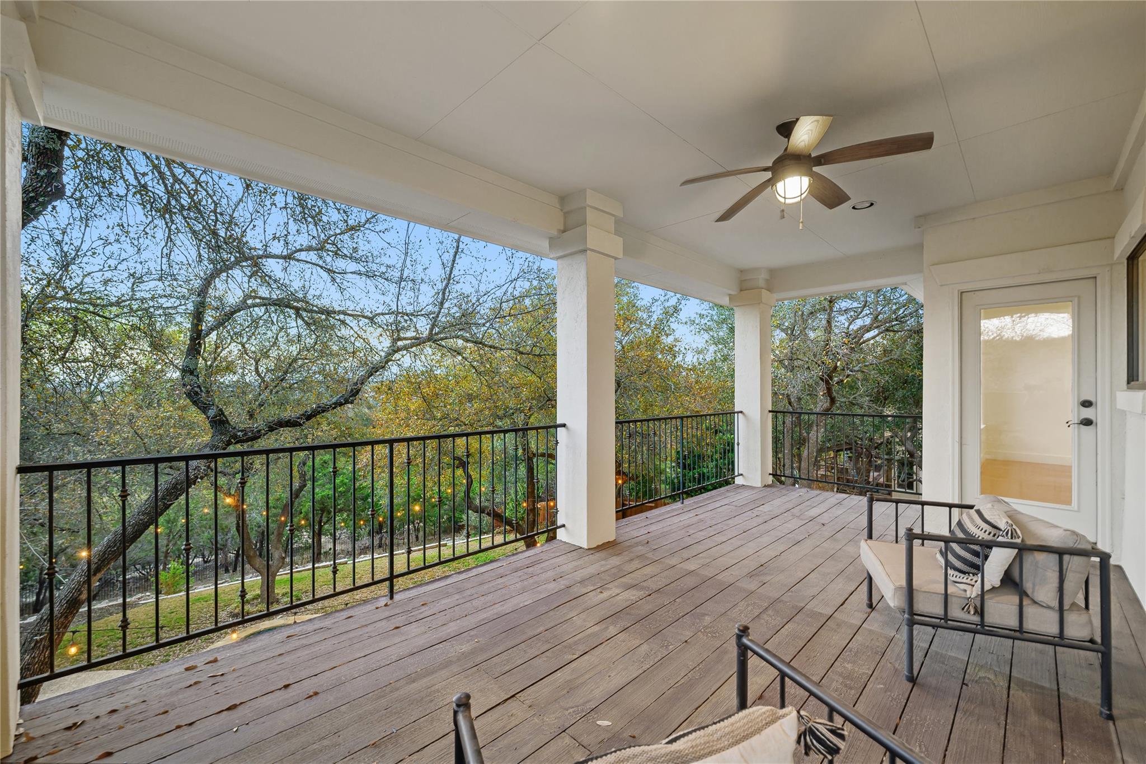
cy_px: 382
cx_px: 573
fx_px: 446
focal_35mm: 14
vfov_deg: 81.2
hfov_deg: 104.3
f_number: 8
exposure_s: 1/4
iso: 250
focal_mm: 14
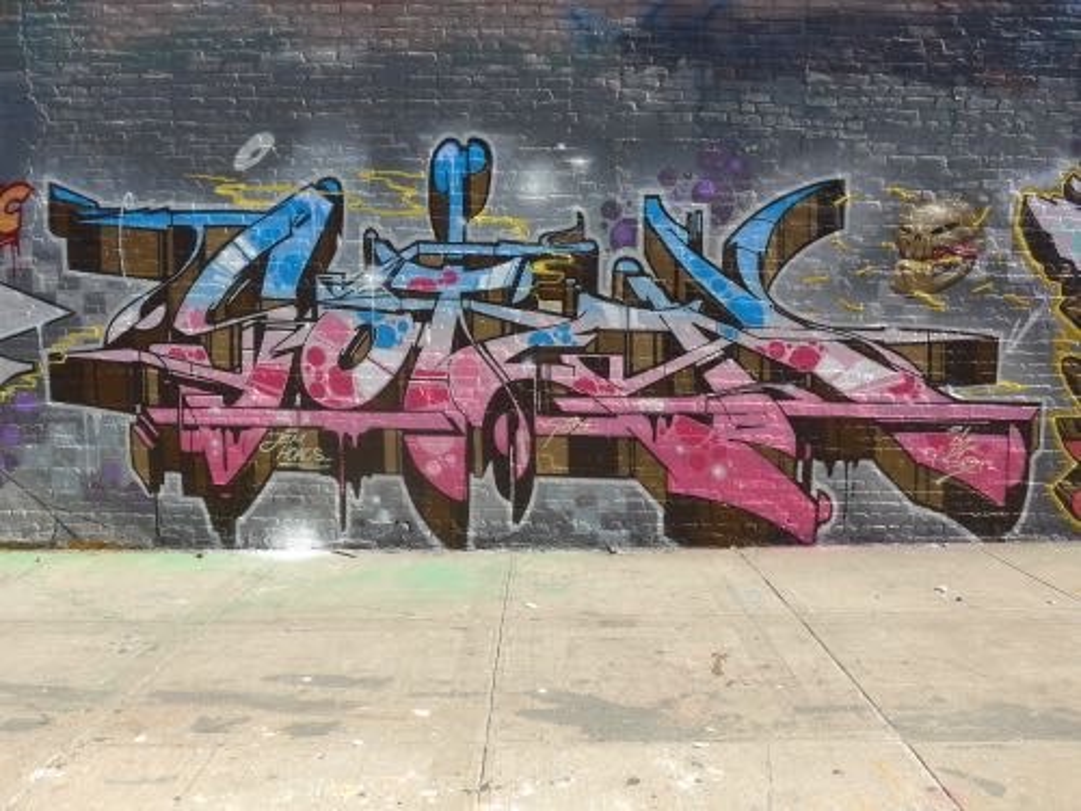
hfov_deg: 61.7
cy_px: 406
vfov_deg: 48.2
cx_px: 540
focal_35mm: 29
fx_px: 906
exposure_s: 1/800
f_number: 2.8
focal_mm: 6
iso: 80
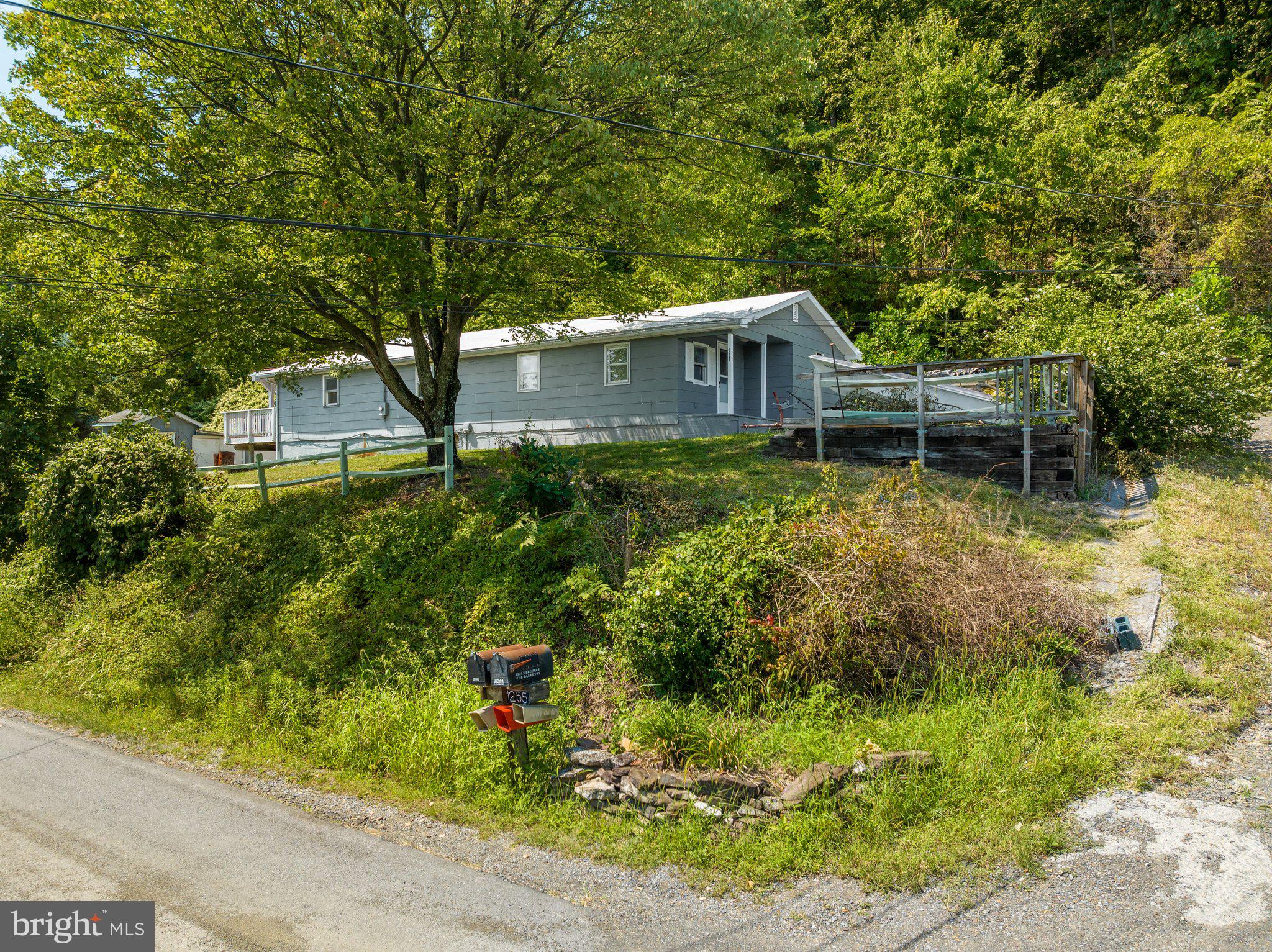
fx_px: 881
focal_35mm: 24
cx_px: 636
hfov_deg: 71.6
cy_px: 476
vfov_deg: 56.8
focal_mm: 12.29
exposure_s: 1/120
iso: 100
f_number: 4
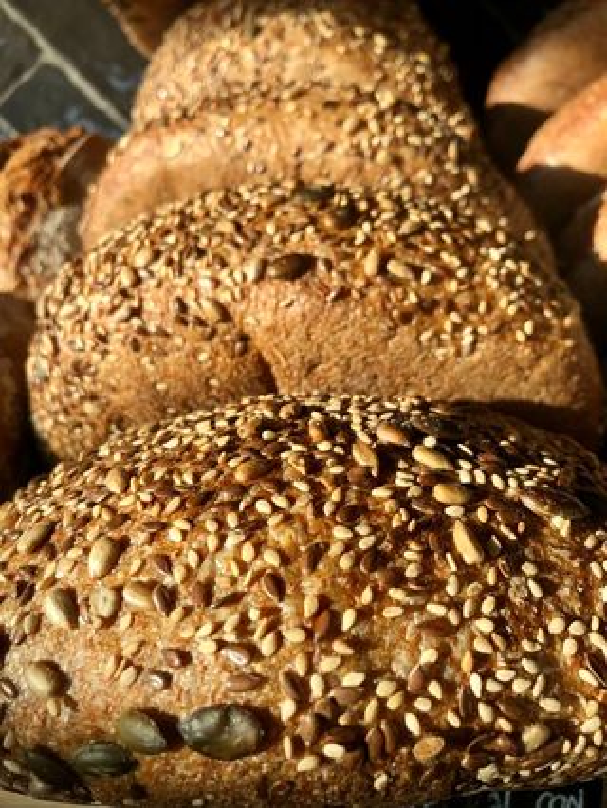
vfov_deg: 63.4
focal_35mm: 28
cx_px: 304
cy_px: 404
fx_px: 654
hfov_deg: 49.8
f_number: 1.8
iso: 20
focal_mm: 4
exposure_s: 1/286
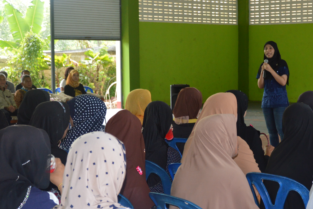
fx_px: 713
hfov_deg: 24.6
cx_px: 219
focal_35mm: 82
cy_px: 130
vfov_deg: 16.6
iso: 400
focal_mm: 26
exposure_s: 1/100
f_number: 4
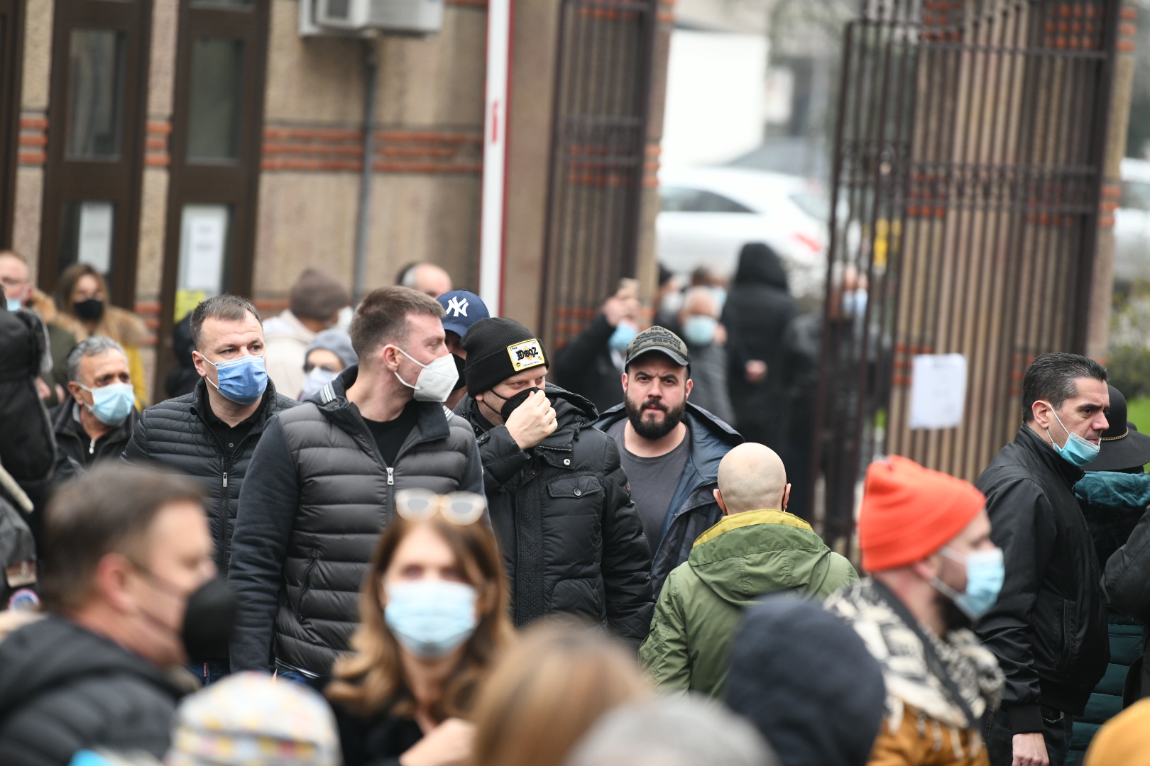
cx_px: 575
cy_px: 383
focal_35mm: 200
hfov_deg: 10.3
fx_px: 6388
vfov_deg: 6.9
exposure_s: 1/400
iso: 1250
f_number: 3.5
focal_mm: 200
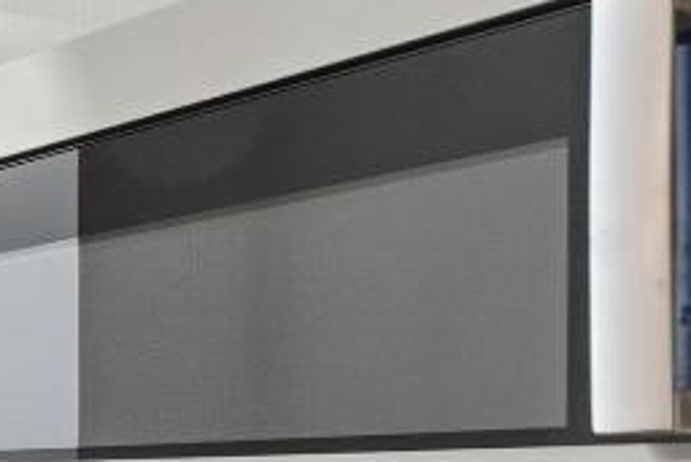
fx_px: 1210
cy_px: 489
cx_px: -683
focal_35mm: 63
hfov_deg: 19.2
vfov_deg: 20.7
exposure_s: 1/4000
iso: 500
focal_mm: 14
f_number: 8
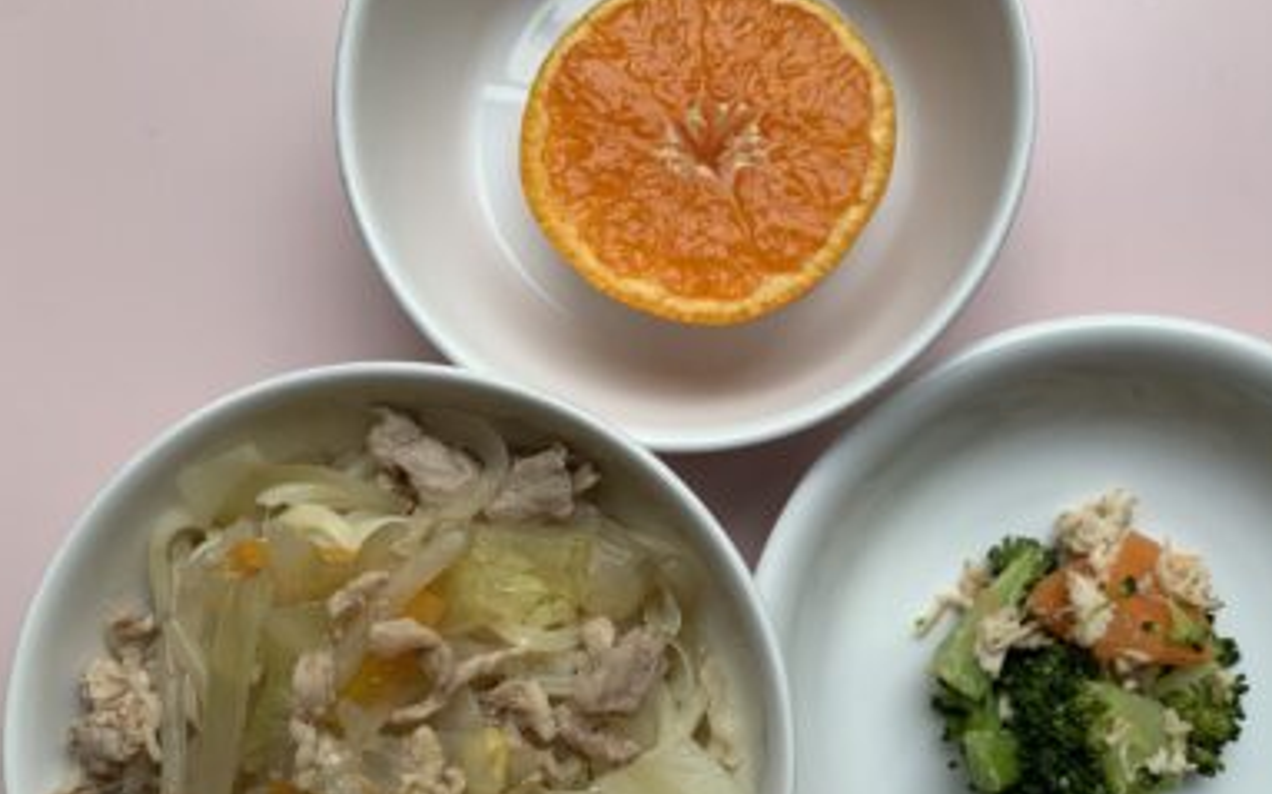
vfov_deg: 35.1
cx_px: 714
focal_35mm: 36
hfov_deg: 53.9
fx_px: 1247
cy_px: 500
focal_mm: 4.25
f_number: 1.8
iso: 25
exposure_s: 1/161
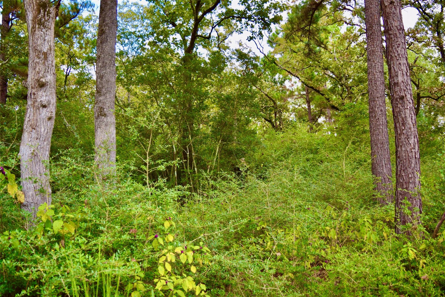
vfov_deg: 38.4
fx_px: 427
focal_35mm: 34
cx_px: 222
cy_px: 148
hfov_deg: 55.1
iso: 200
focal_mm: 23
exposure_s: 1/200
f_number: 3.8
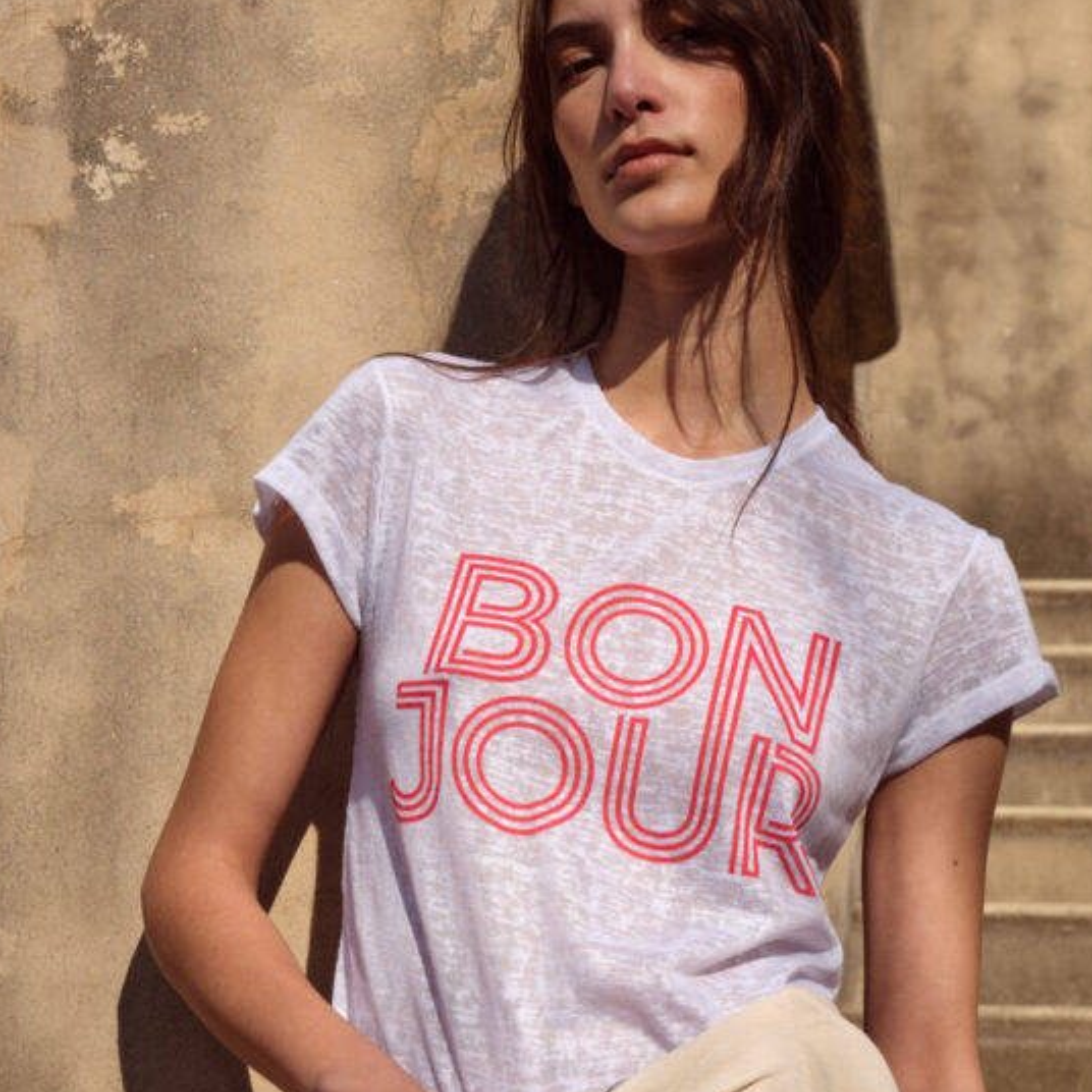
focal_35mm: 91
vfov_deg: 18.8
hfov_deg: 19.1
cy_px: 986
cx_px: 603
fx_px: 3248
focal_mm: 58.6
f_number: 7.1
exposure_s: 1/320
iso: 100
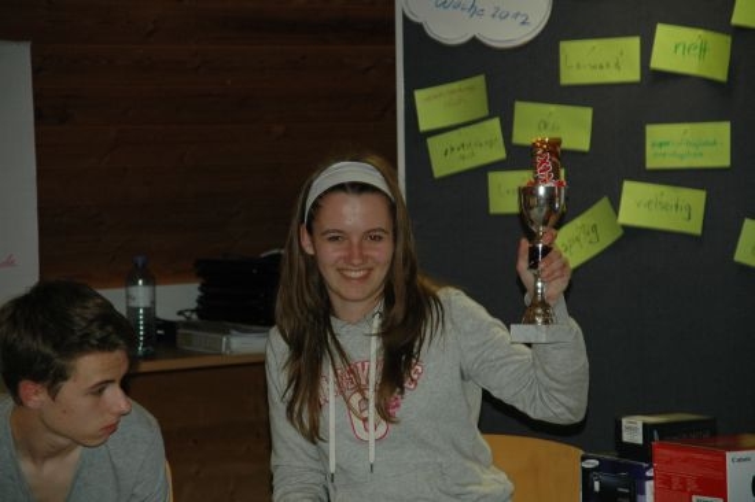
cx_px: 378
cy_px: 251
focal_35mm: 135
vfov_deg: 10.1
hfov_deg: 15.2
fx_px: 2829
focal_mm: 90
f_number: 5.6
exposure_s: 1/60
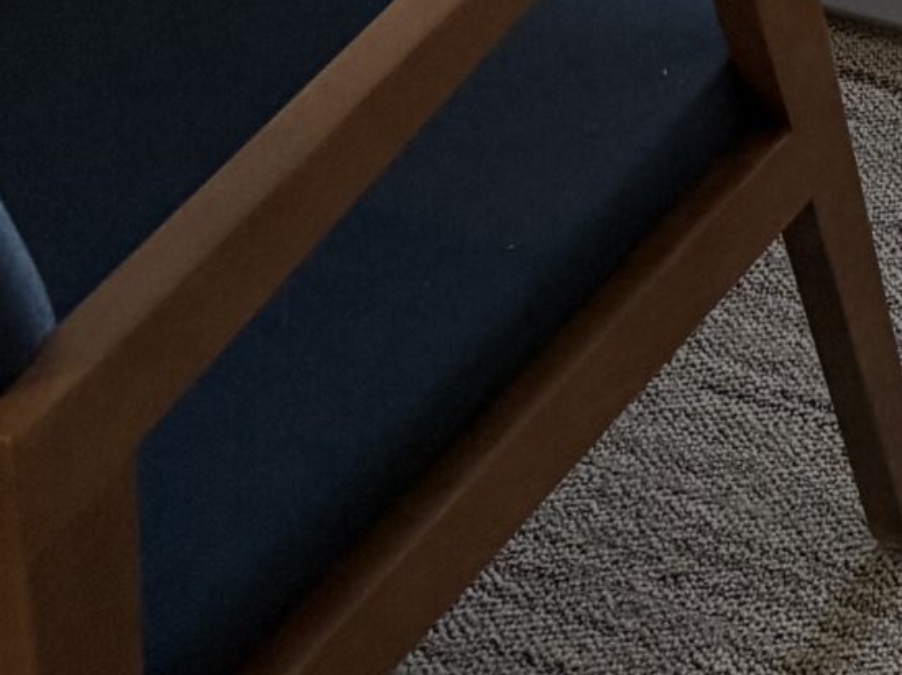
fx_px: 2917
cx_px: 1722
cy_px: -846
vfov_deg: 11.4
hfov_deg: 14.9
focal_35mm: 112
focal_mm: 6.76
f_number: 1.78
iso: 200
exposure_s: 1/110
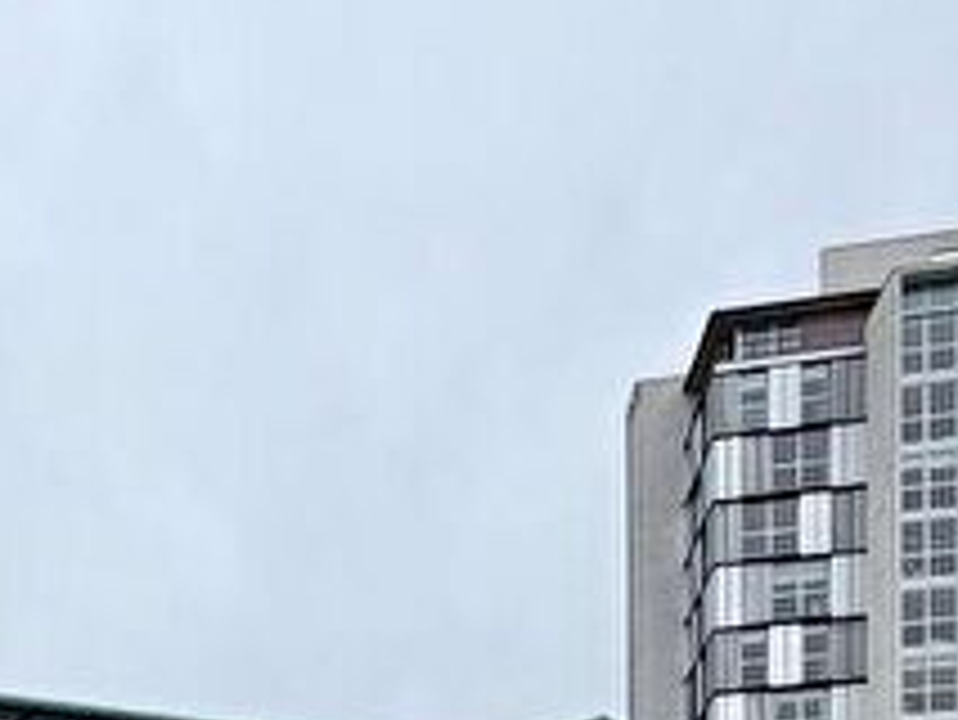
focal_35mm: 46
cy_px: 1163
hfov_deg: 36.5
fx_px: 1274
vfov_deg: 23.2
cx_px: -27
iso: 50
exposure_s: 1/502
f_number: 2.2
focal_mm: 2.22
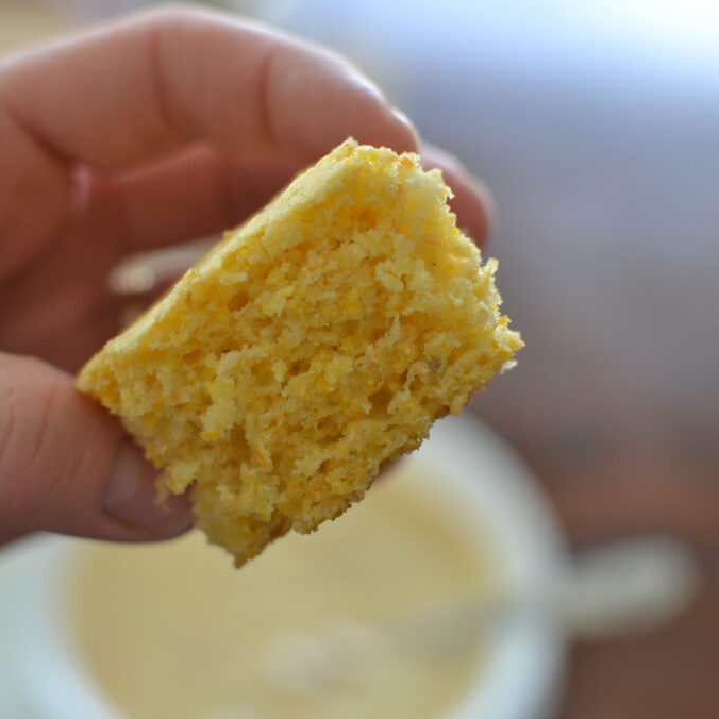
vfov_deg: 25.5
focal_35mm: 68
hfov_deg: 25.5
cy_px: 361
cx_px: 339
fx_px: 1590
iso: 400
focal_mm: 35
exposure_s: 1/125
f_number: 2.8
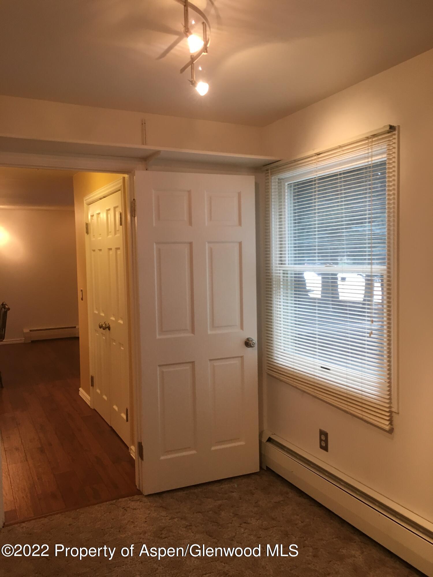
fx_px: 484
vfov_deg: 61.7
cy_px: 288
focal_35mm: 29
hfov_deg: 48.2
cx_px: 216
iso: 80
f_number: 2.2
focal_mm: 4.15
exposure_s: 1/30
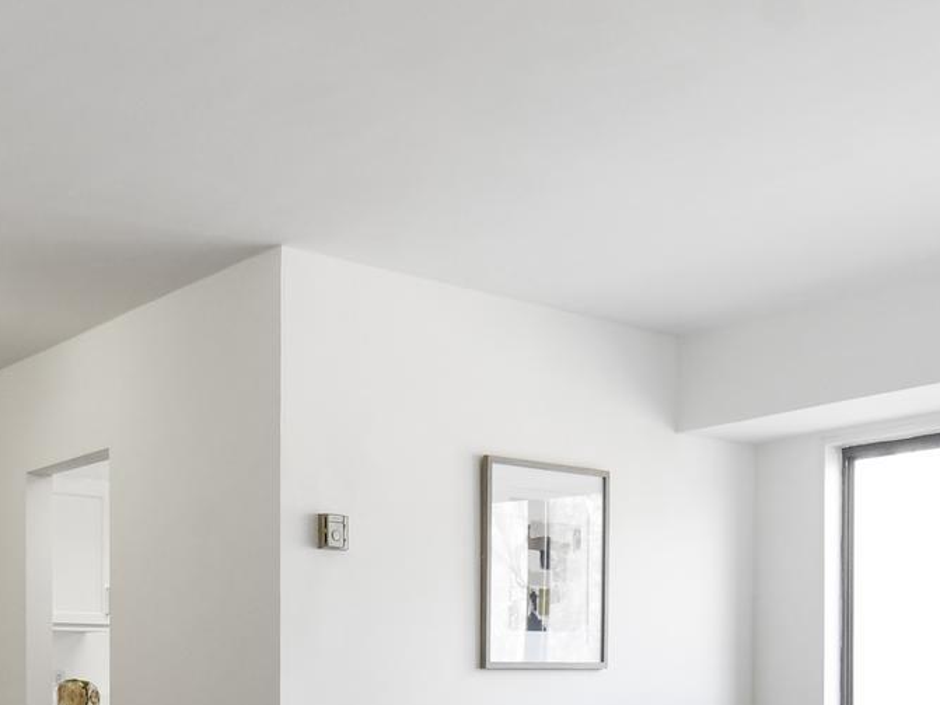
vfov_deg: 28.7
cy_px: 840
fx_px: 1195
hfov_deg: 42.1
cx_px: 282
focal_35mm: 44
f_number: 8
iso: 200
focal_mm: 10
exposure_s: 1/40
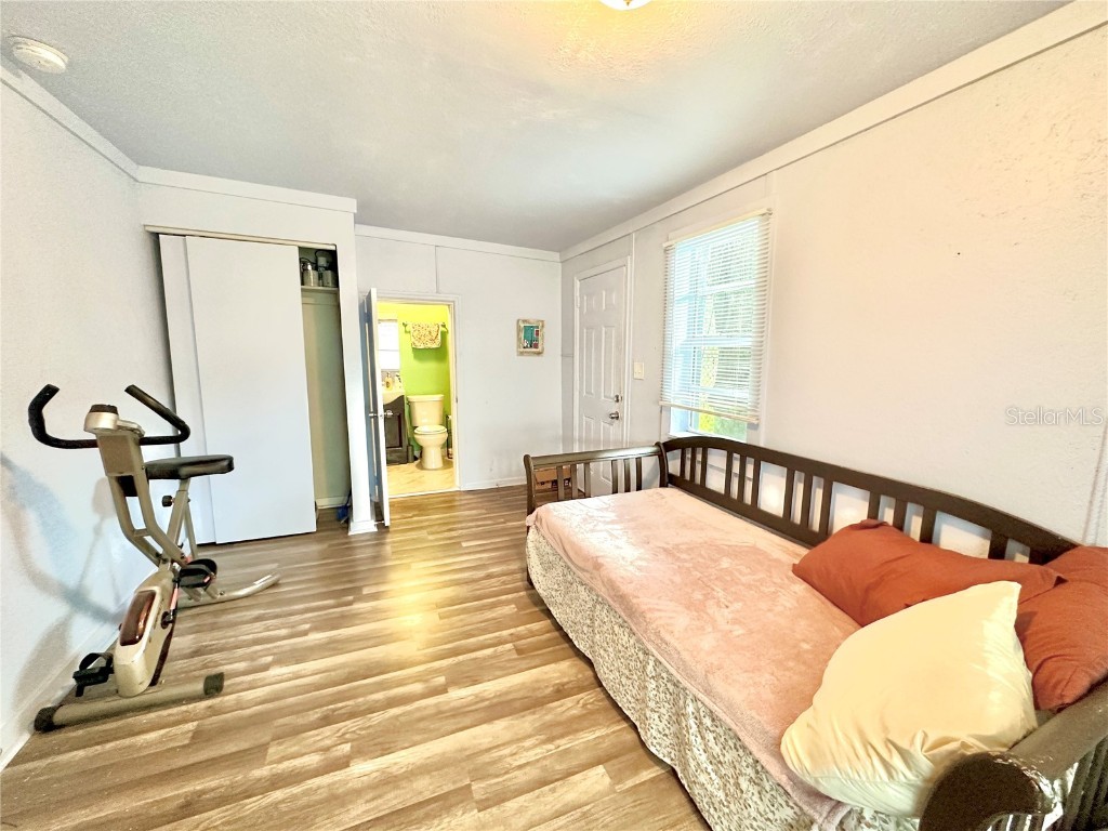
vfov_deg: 85.7
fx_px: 448
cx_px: 554
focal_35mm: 14
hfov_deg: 102.1
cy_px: 416
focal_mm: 2.22
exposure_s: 1/60
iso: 320
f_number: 2.2
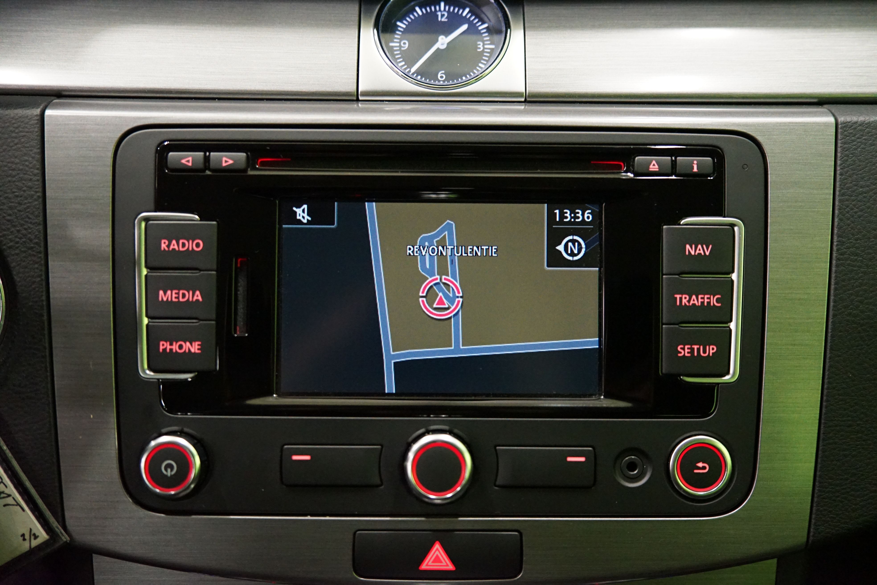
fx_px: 1096
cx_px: 438
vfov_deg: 29.9
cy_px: 292
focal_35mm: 45
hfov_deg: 43.6
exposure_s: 1/40
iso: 6400
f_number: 2.8
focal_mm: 45
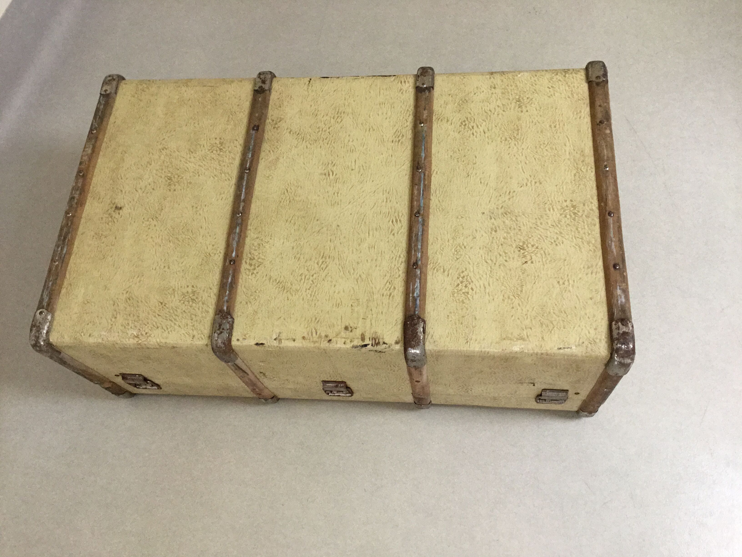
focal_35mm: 31
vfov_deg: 45.4
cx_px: 371
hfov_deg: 58.4
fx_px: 664
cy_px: 278
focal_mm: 3.3
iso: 160
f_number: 2.4
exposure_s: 1/33
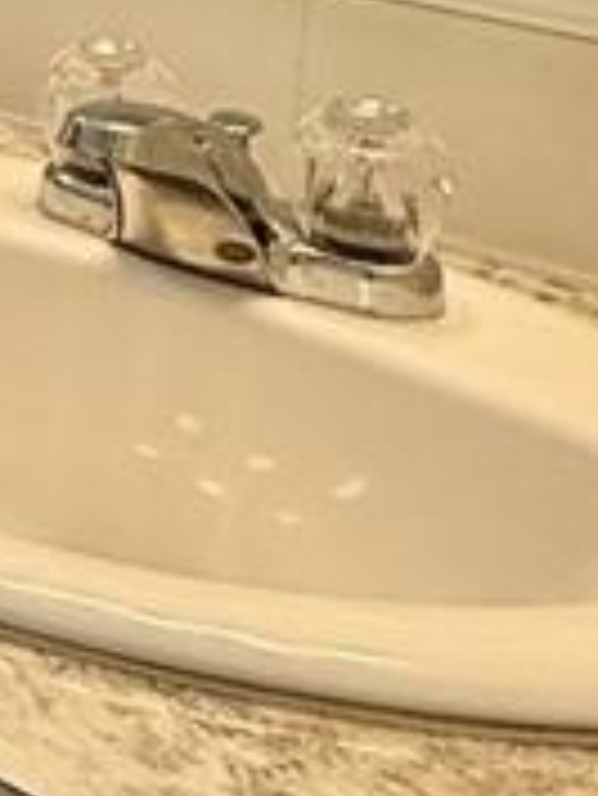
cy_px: -382
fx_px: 2186
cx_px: -1165
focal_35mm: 95
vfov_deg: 18.4
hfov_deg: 10.8
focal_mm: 2.22
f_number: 2.2
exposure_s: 1/120
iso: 80
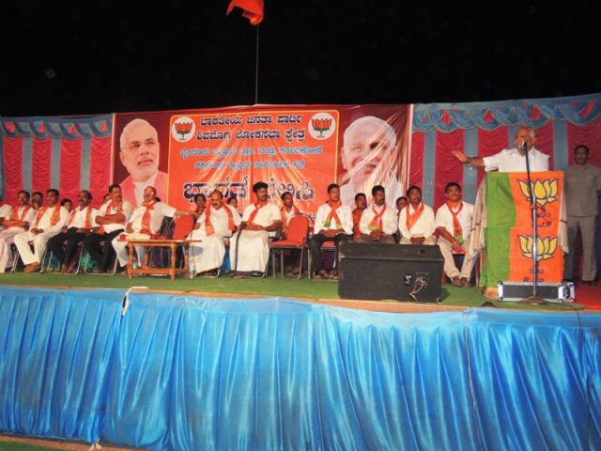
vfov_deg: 46.8
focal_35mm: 30
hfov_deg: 60.0
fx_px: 521
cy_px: 226
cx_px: 300
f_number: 3.1
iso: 360
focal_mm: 5.3
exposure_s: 1/40
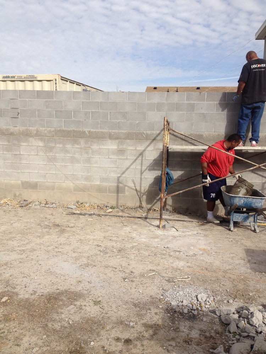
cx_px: 133
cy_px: 177
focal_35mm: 35
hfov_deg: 40.7
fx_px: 359
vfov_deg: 52.6
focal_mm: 4.28
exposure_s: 1/1972
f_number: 2.4
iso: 50
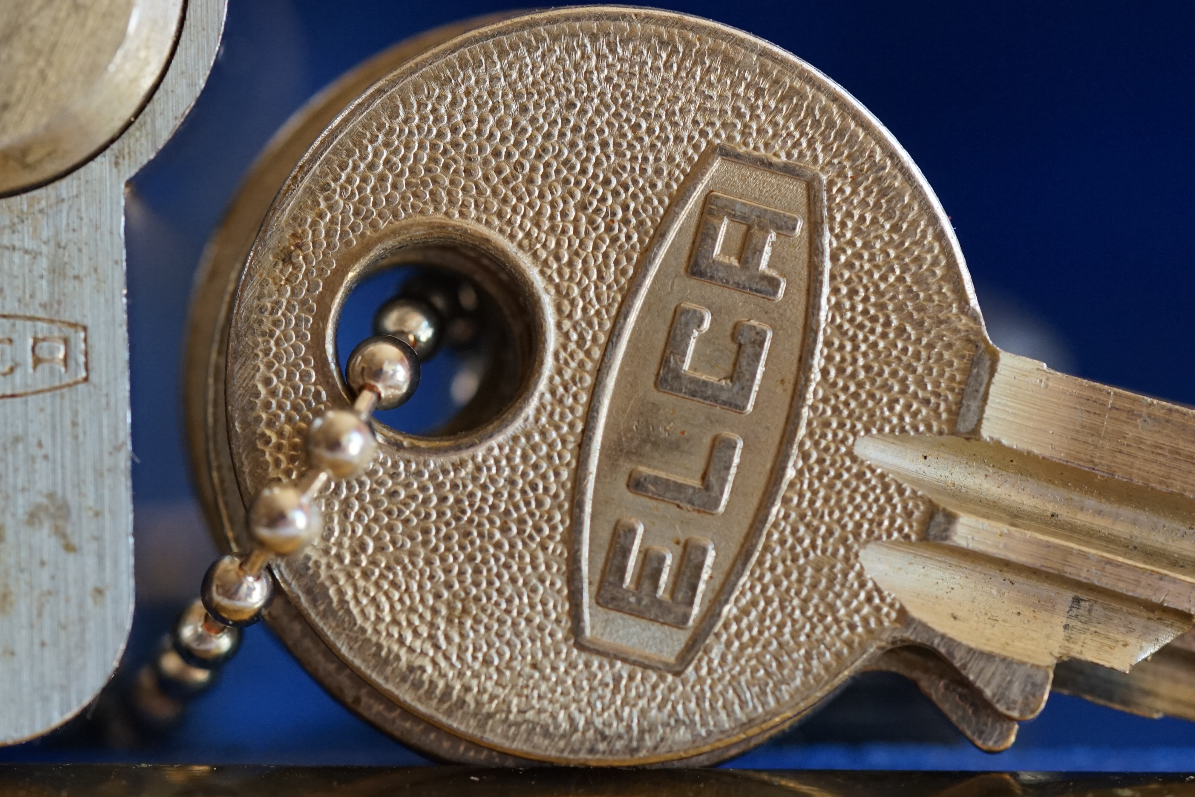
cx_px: 497
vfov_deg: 10.2
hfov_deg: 15.2
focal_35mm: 135
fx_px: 4481
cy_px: 261
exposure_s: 1/100
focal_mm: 90
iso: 1600
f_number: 4
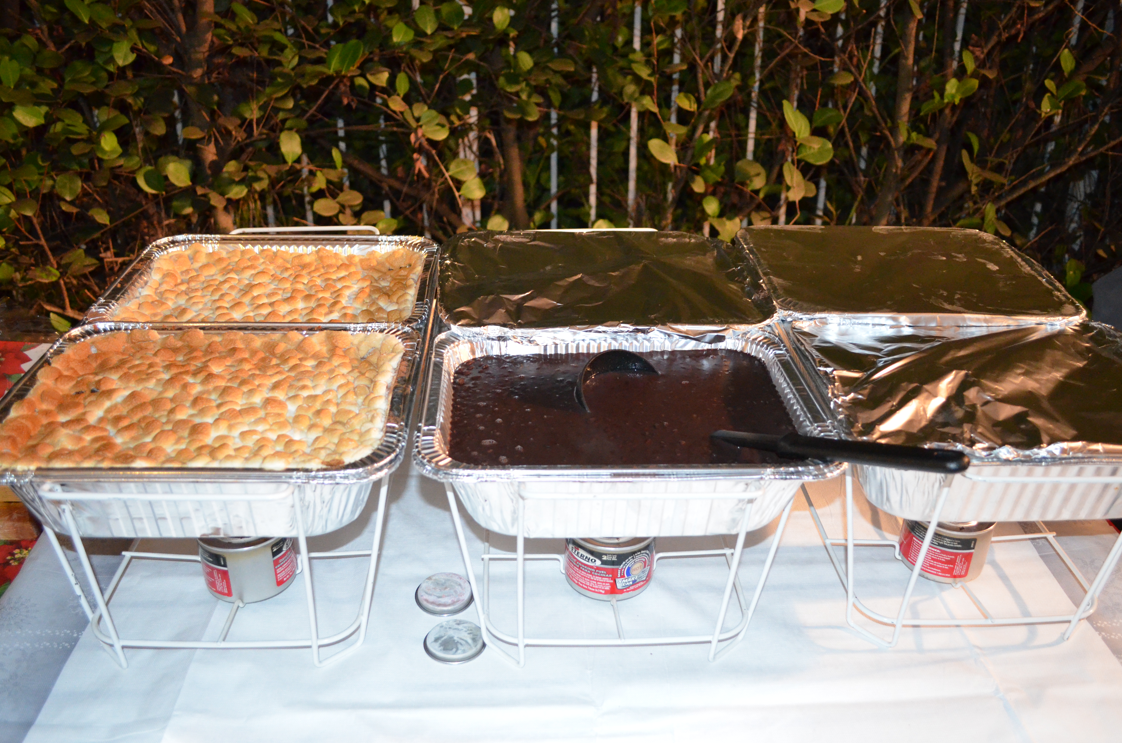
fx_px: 995
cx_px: 594
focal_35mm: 32
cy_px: 365
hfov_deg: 58.8
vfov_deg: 40.9
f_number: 3.8
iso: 3200
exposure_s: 1/60
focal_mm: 20
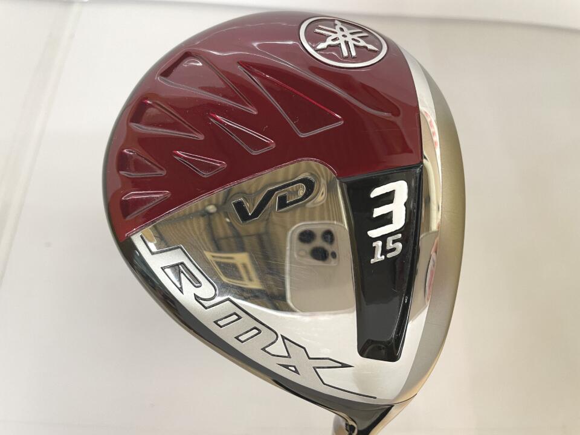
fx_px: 436
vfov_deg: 53.1
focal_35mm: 26
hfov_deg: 67.3
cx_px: 290
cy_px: 218
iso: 100
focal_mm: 4.2
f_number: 1.6
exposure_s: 1/60
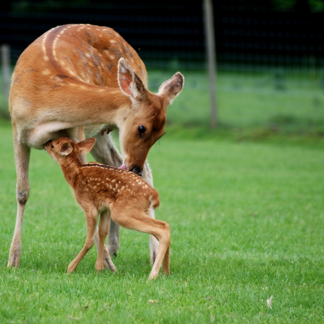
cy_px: 162
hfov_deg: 4.7
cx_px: 106
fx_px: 3957
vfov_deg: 4.7
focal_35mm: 374
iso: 180
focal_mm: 195
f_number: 5
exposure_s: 1/500
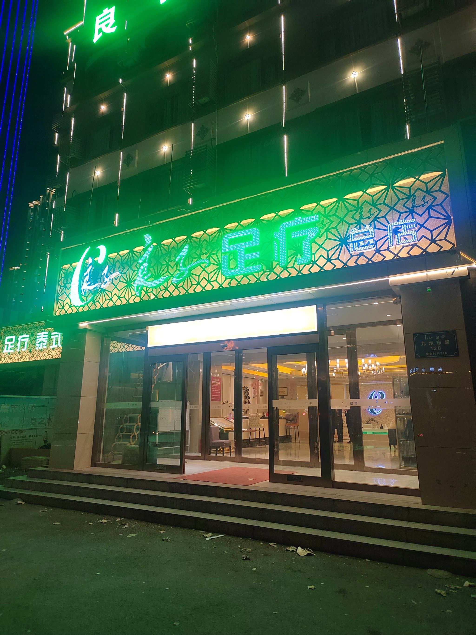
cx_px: 238
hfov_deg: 58.9
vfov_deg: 73.9
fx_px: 422
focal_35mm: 23
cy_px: 318
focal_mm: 5.52
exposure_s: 1/100
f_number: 1.9
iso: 1134
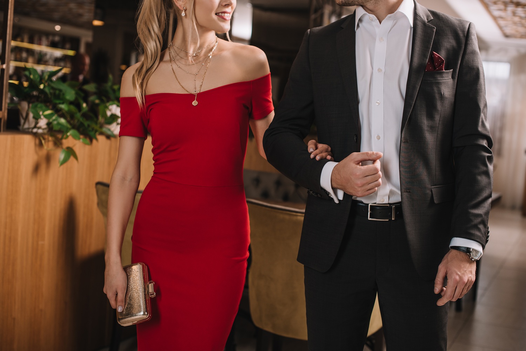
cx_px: 263
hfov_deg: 39.6
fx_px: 731
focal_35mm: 50
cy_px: 176
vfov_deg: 27.0
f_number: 3.5
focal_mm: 50
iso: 320
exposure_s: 1/200
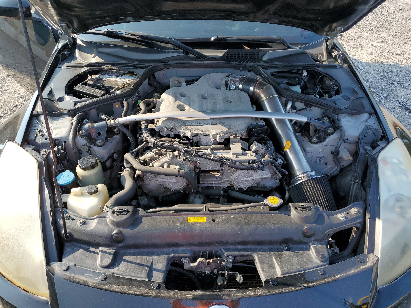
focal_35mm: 26
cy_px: 154
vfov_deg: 53.1
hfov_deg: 67.3
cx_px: 206
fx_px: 309
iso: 50
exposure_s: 1/909
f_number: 1.5
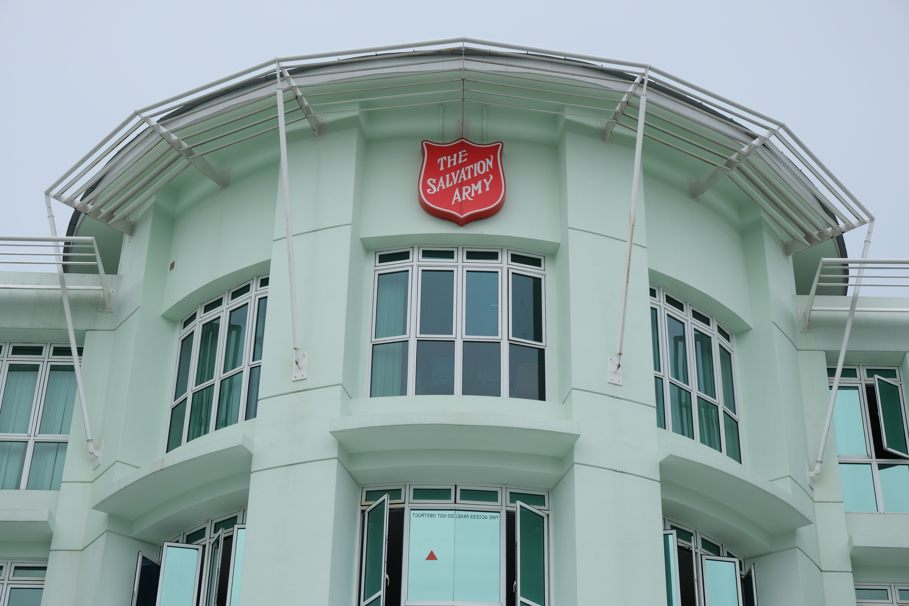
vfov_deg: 21.2
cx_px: 454
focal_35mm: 64
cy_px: 303
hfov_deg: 31.4
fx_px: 1616
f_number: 8
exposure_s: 1/250
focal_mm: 42.5
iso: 160
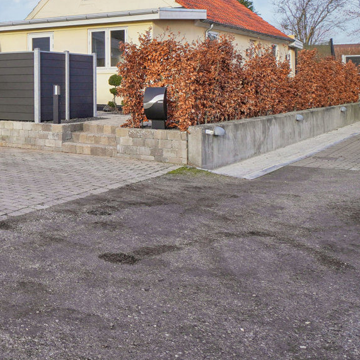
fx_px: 588
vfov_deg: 32.7
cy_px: 52
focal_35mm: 50
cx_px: -117
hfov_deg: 27.8
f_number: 8
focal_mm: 14
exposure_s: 1/250
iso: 200
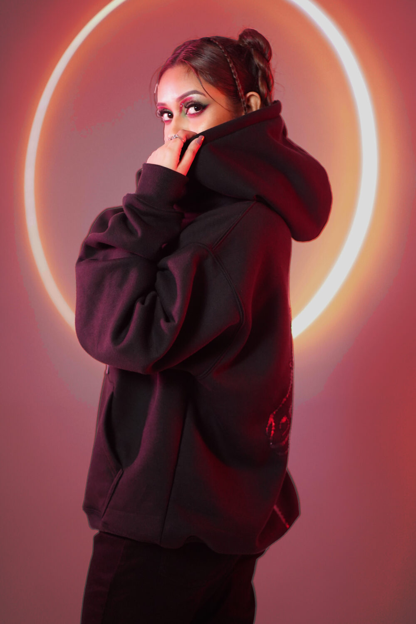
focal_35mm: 85
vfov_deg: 23.9
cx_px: 208
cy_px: 312
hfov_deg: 16.1
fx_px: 1473
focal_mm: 85
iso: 3200
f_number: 1.8
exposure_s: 1/200
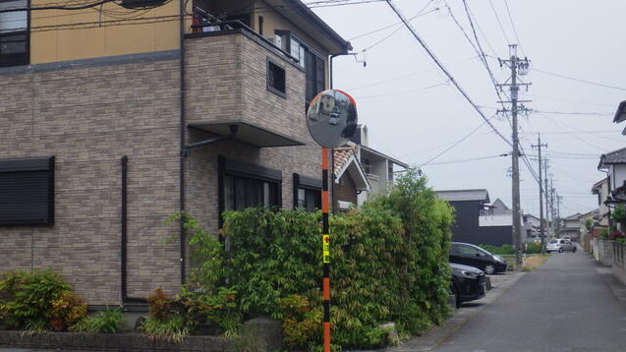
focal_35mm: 46
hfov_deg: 44.6
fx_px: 763
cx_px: 313
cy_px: 188
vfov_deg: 25.9
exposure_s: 1/400
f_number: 5
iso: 250
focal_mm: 7.5
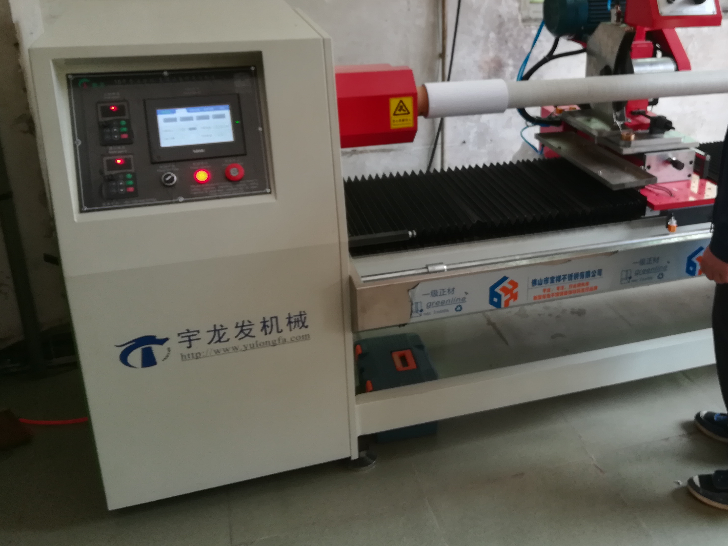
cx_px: 481
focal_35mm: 35
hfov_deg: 51.7
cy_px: 196
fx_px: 736
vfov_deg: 40.3
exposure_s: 1/33.3
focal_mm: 3.83
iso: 100
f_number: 2.2
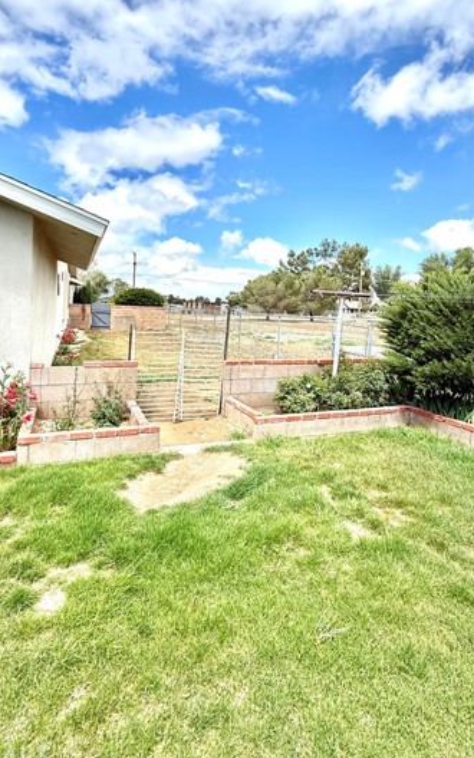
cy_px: 319
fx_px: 372
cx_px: 207
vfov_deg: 90.4
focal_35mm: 18
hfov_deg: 64.8
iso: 64
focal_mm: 2.22
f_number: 2.2
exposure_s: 1/694
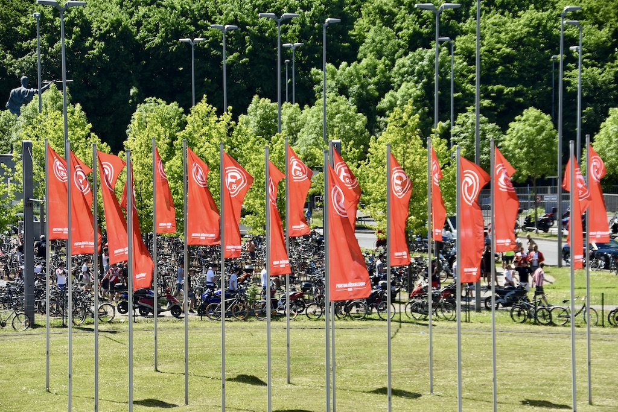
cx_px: 309
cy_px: 206
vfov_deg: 9.3
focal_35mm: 147
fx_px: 2524
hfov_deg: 14.0
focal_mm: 98
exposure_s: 1/500
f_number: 8
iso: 220
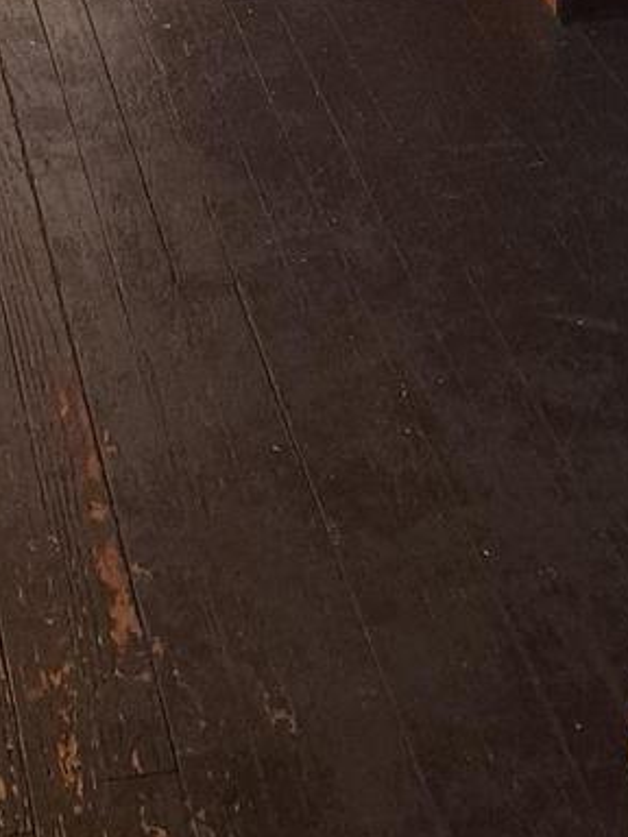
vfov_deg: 17.9
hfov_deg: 15.2
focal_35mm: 96
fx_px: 2322
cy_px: -484
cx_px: 48
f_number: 1.8
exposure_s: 1/24
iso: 400
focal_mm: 5.23
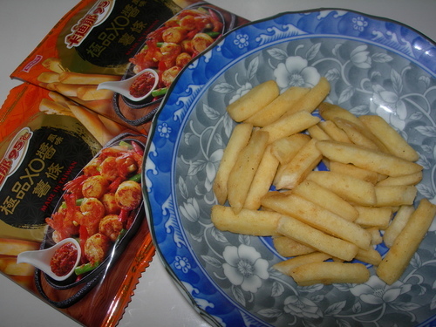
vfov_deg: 37.7
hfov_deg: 49.0
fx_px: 479
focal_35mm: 38
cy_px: 164
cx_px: 218
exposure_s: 1/60.1
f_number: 4.8
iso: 50
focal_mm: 7.8
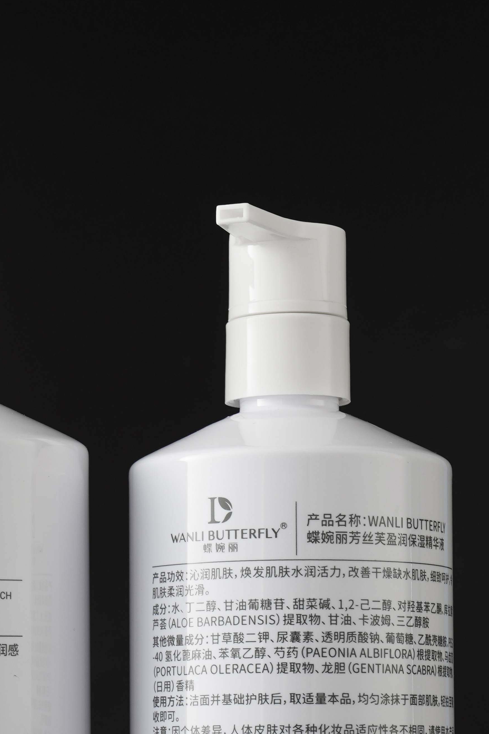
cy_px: 581
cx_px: 60
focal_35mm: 155
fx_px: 3157
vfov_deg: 13.2
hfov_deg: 8.8
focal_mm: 68
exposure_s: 1/125
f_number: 13
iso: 100
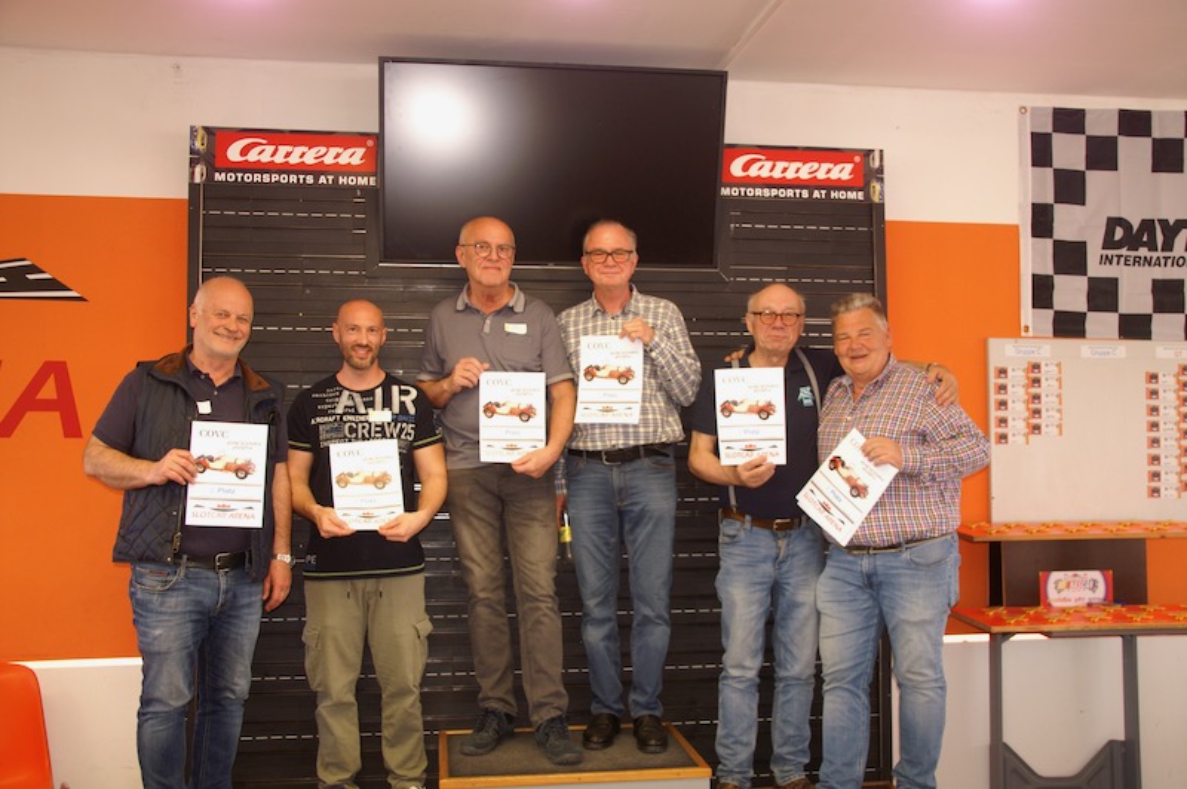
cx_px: 594
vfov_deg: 39.9
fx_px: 1087
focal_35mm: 33
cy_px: 394
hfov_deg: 57.3
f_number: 4
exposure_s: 1/80
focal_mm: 22
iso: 400
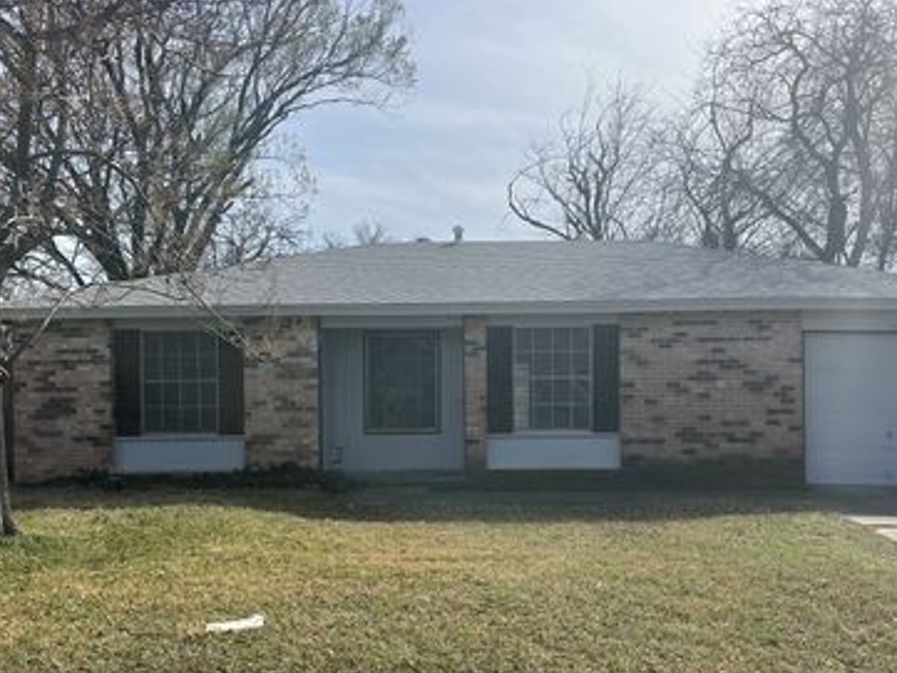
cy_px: 416
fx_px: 933
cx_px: 470
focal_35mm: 36
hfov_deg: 51.3
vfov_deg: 39.4
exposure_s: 1/4484
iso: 50
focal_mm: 5.1
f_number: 1.6
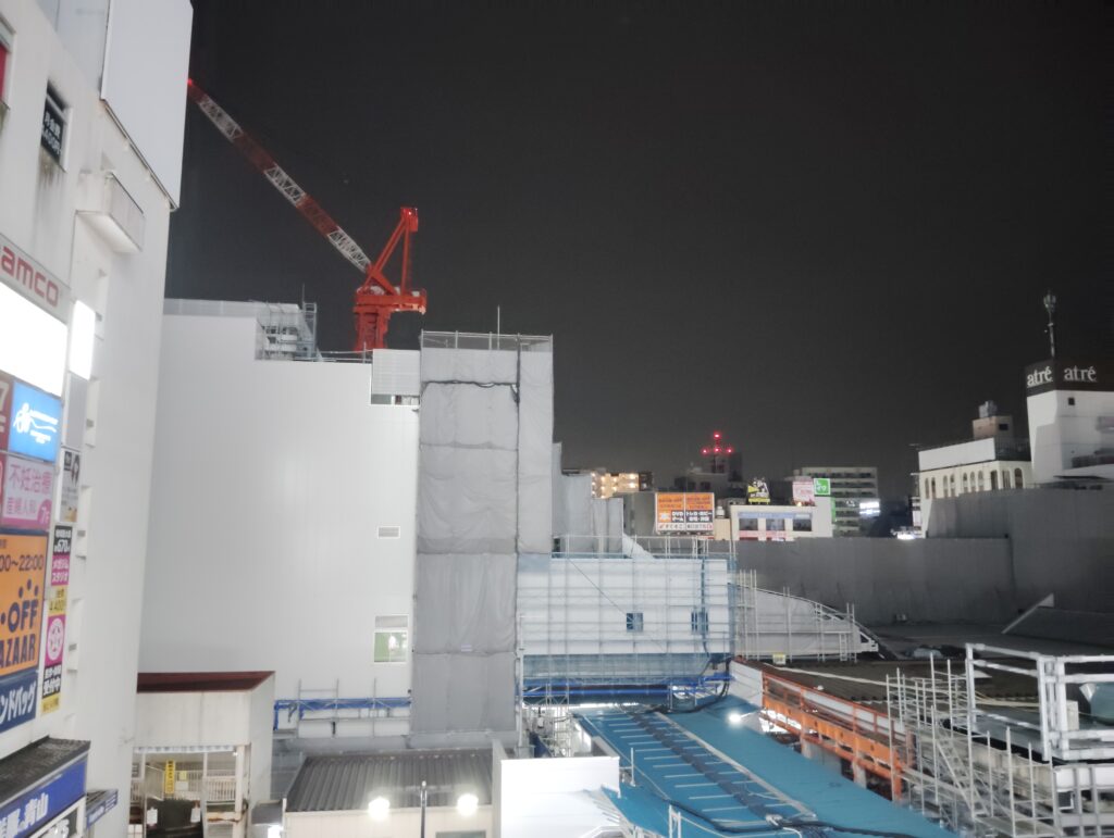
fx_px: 902
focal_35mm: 28
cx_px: 557
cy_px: 419
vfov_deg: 49.9
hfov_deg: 63.4
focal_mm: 4.22
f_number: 1.8
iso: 3006
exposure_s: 1/16.7
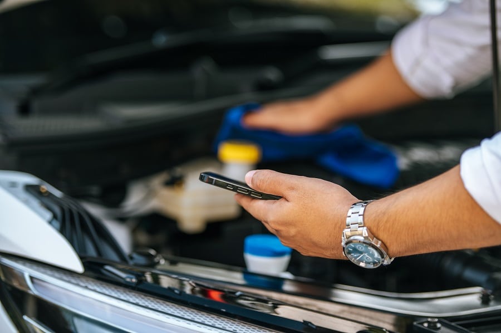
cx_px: 250
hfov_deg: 18.3
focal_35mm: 112
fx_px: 1557
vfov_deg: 12.2
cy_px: 166
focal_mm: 112
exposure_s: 1/400
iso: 125
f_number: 2.8
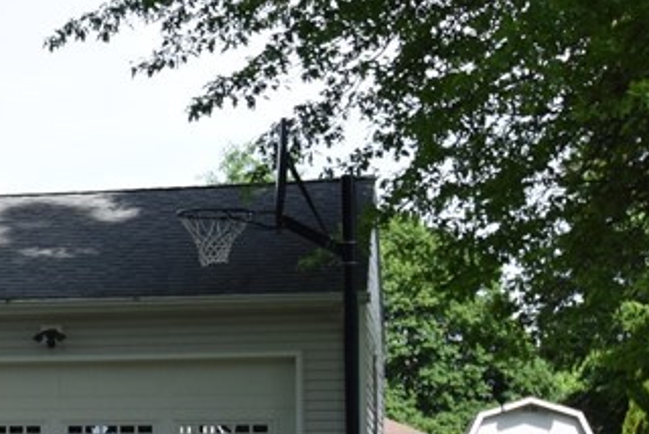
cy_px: 365
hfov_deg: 15.1
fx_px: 2201
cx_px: -420
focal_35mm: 122
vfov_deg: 11.2
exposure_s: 1/320
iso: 400
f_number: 9
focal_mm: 24
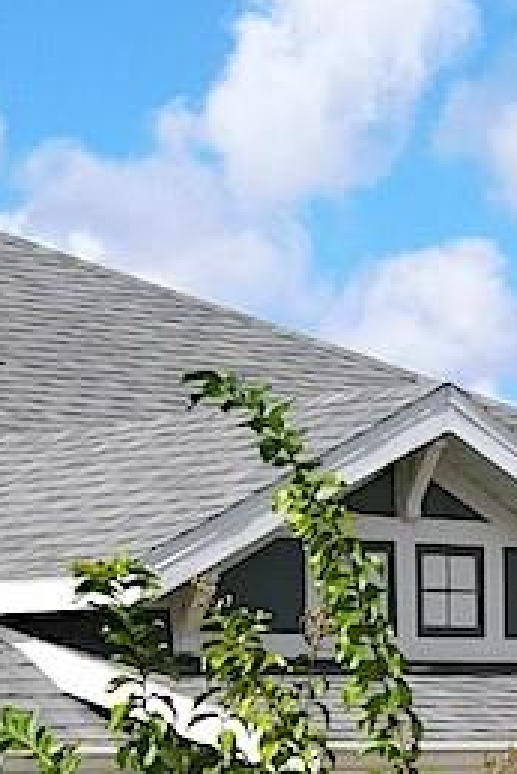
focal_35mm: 154
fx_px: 3313
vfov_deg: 12.7
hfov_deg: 8.9
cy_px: 1157
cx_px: 463
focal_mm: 4.5
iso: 110
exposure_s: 1/1000
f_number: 2.8
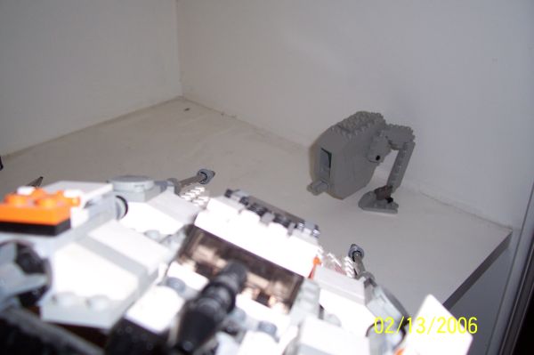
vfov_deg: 38.8
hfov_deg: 55.8
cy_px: 178
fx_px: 504
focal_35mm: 34
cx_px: 267
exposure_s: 1/60
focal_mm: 5.6
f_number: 2.7
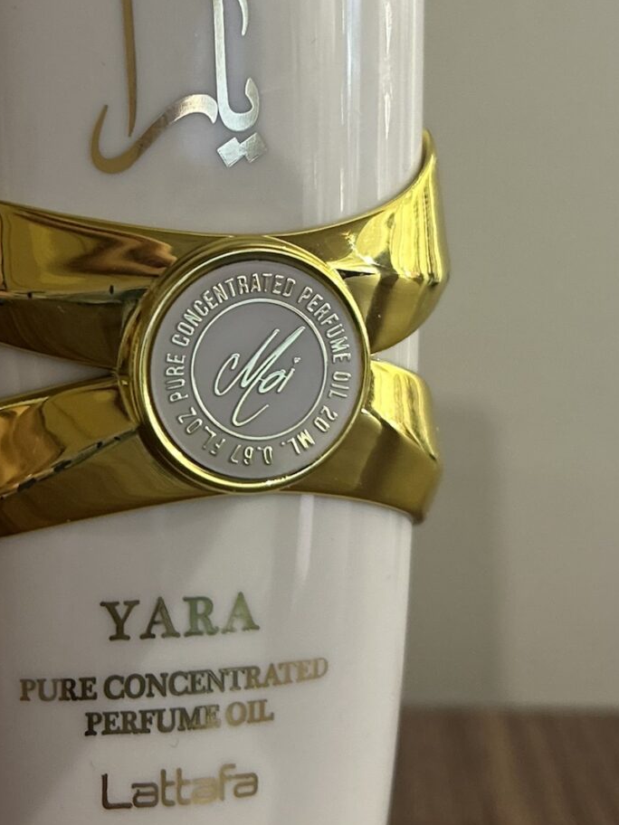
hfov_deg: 20.1
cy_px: 242
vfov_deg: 26.4
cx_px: 208
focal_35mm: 73
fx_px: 1741
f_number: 1.5
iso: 200
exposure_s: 1/50
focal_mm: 5.7
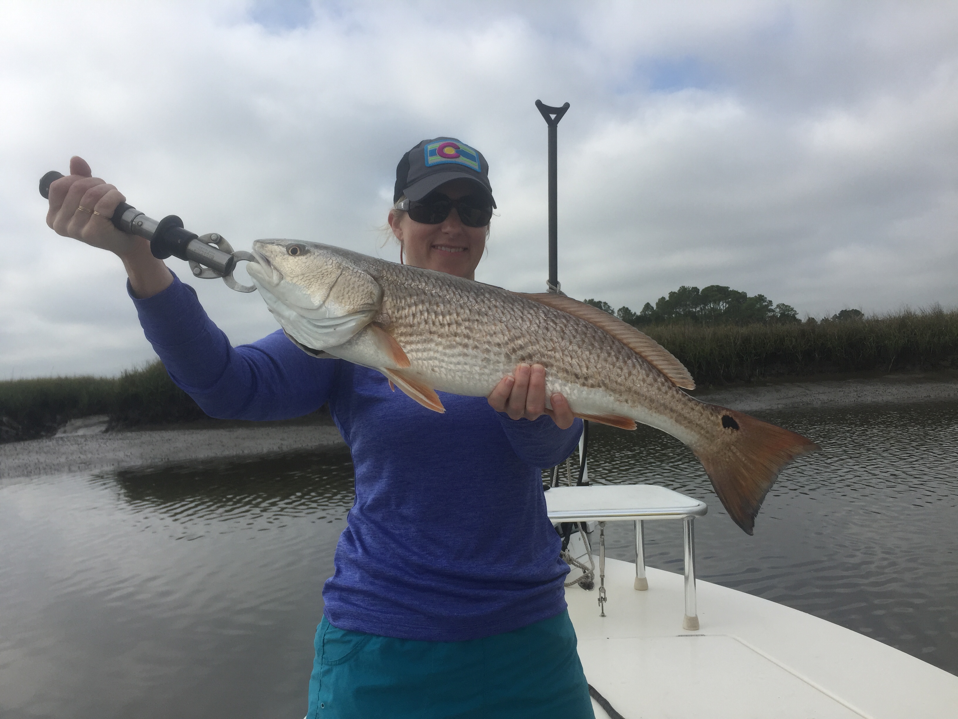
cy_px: 360
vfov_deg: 48.2
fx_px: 803
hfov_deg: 61.7
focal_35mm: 29
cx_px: 479
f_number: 2.2
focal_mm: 4.15
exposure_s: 1/3049
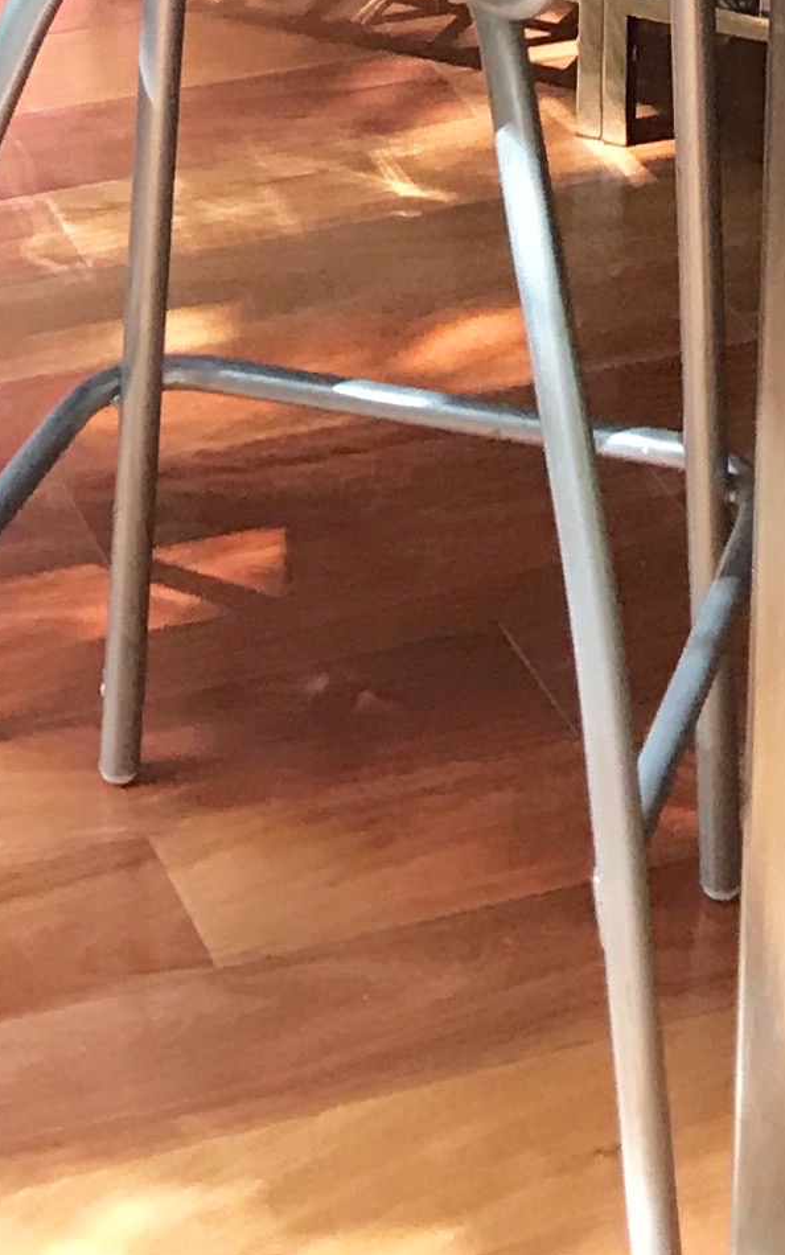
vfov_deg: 14.9
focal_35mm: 126
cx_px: 572
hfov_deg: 10.4
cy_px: -853
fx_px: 4312
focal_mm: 3.99
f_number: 1.8
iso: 32
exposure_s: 1/30
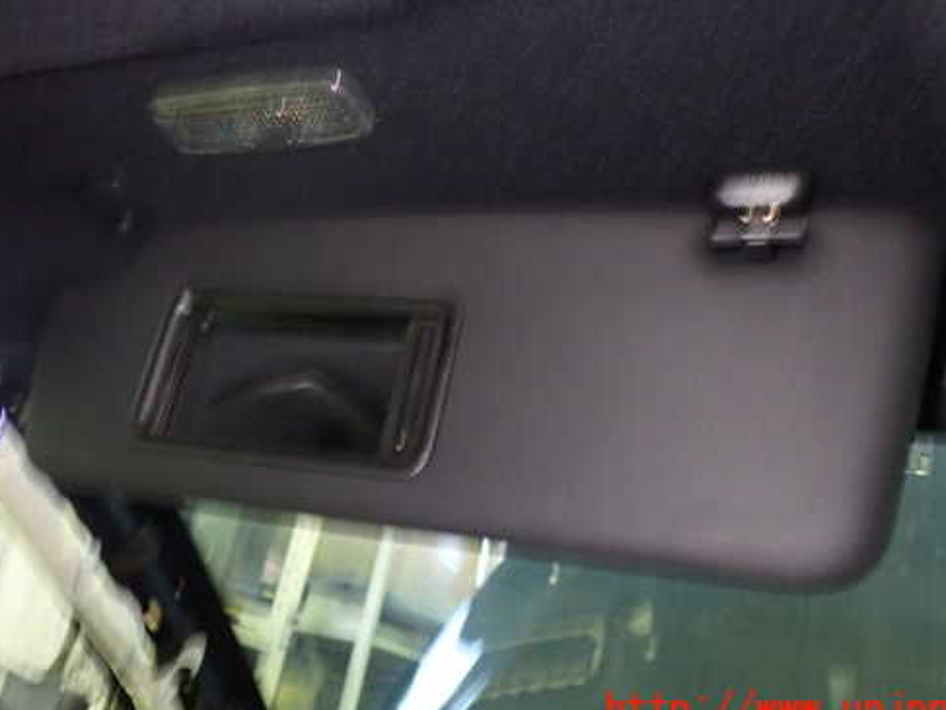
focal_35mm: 37
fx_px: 1012
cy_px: 298
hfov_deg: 50.1
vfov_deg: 38.6
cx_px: 461
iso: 800
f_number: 2.3
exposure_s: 1/10
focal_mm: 5.4
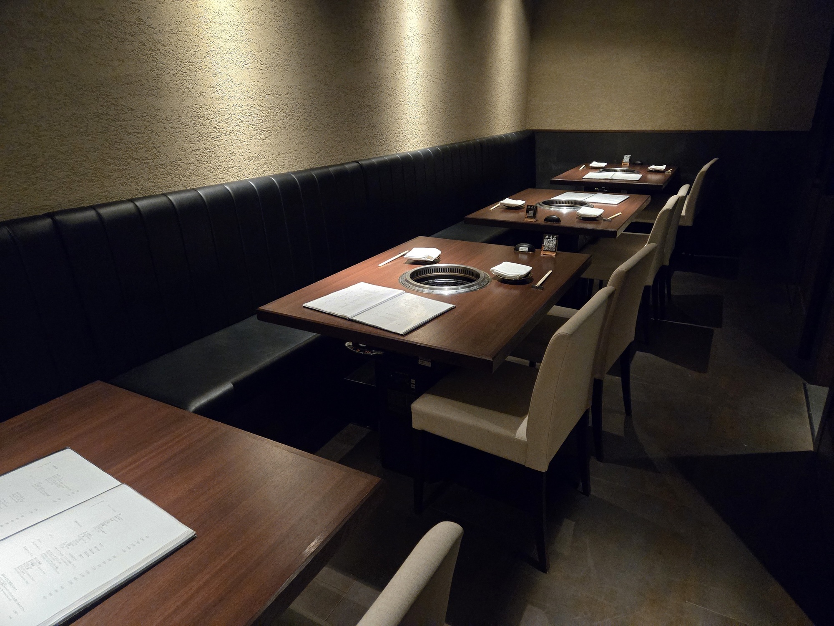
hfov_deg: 73.9
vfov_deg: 58.9
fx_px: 554
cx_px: 417
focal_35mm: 23
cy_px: 313
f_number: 1.8
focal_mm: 5.4
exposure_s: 1/100
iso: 2500
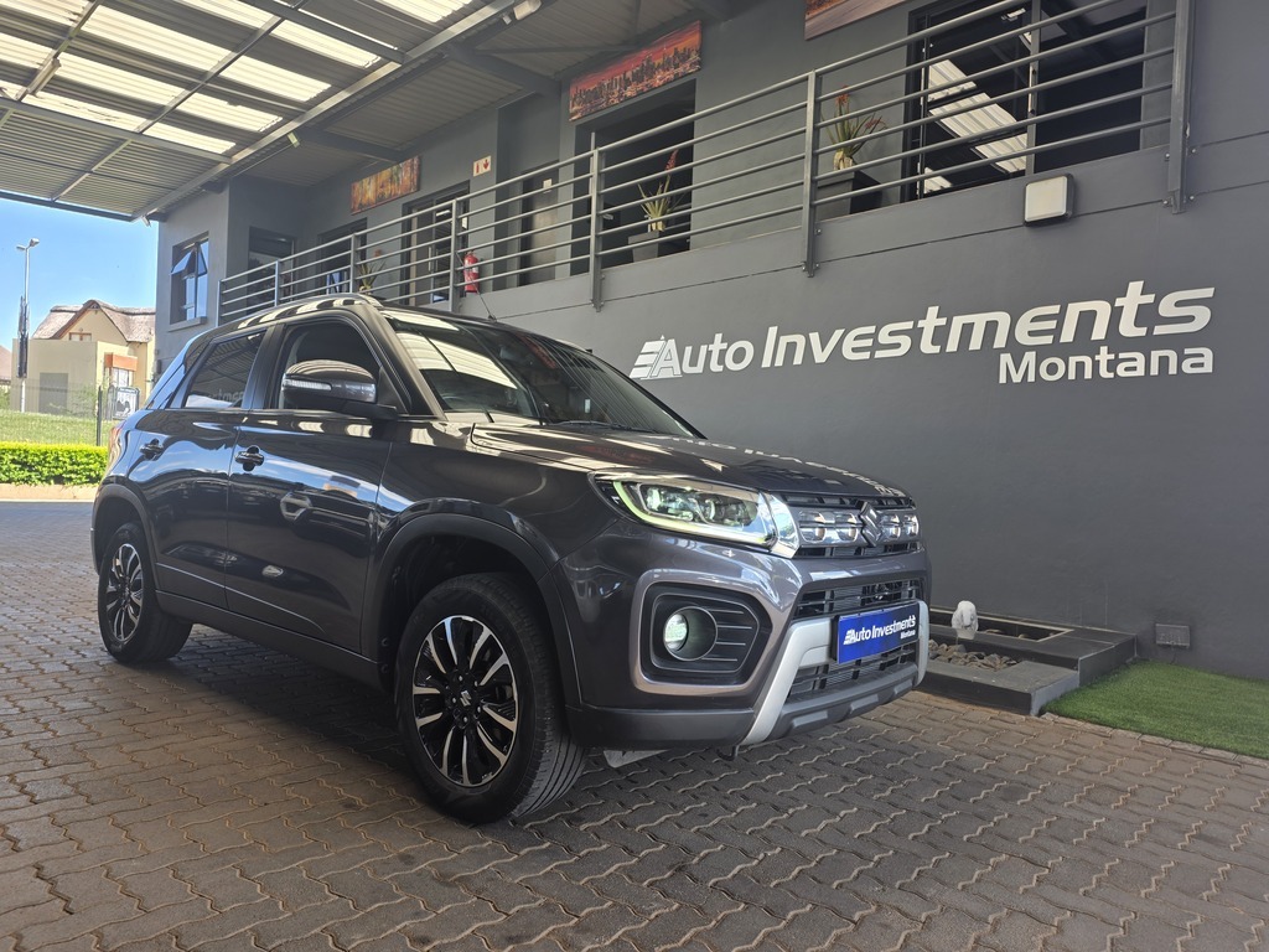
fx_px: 843
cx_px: 634
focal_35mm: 23
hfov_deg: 73.9
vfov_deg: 58.9
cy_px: 476
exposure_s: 1/99
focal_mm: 6.25
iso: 12
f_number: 1.7
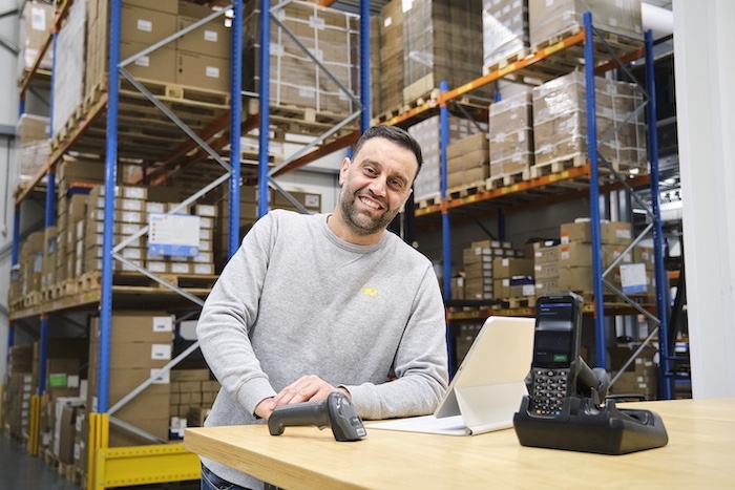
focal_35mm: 36
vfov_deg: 36.9
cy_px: 245
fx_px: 735
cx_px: 368
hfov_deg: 53.1
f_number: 2.8
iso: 1600
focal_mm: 24.2
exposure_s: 1/100
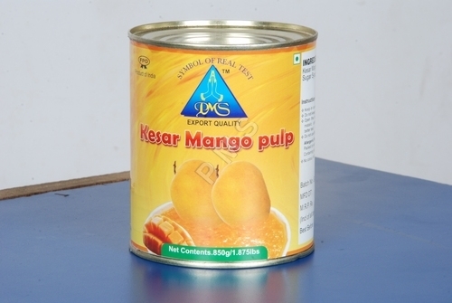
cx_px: 226
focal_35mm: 180
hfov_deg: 11.4
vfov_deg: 7.7
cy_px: 152
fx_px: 2263
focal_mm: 120
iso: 250
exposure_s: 1/100
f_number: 22
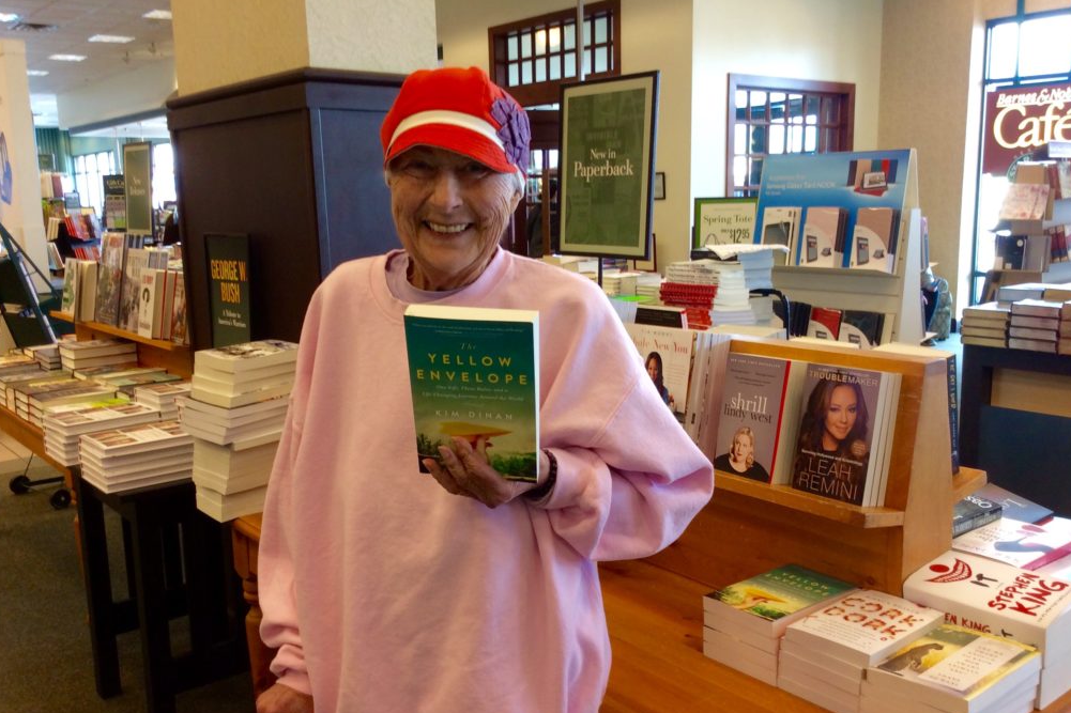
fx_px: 1011
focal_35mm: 34
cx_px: 537
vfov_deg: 38.8
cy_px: 383
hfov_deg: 55.8
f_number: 2.4
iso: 40
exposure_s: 1/24
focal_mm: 3.3
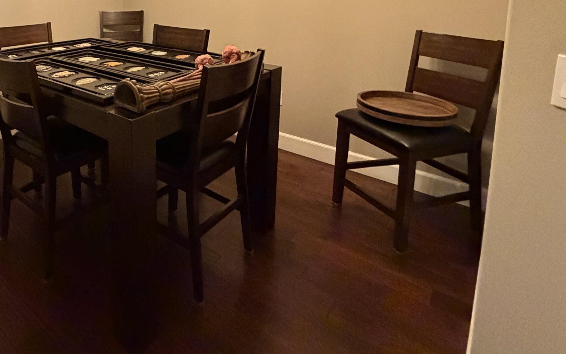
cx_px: 142
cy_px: 28
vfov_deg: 44.3
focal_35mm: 25
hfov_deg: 67.9
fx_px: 386
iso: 800
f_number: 2.2
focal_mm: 2.22
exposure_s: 1/60
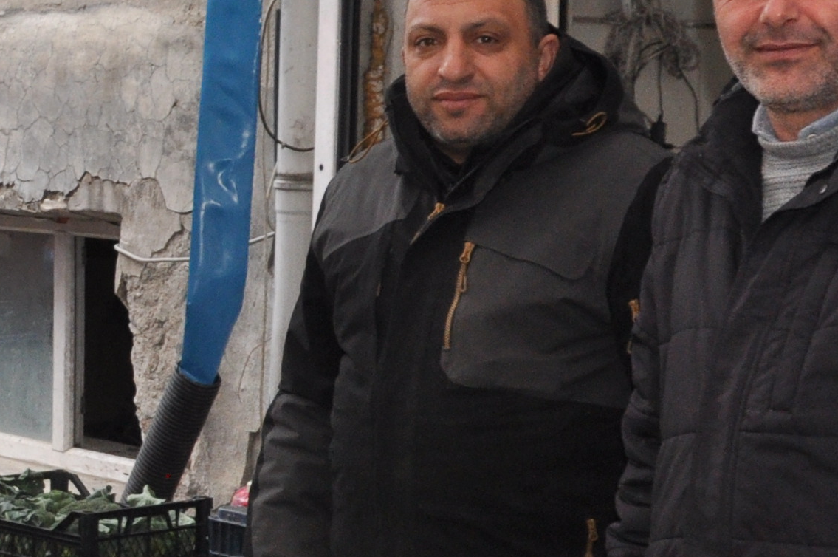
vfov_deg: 13.3
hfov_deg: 19.0
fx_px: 2372
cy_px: 484
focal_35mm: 102
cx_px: -140
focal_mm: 18
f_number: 4.5
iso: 640
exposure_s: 1/200
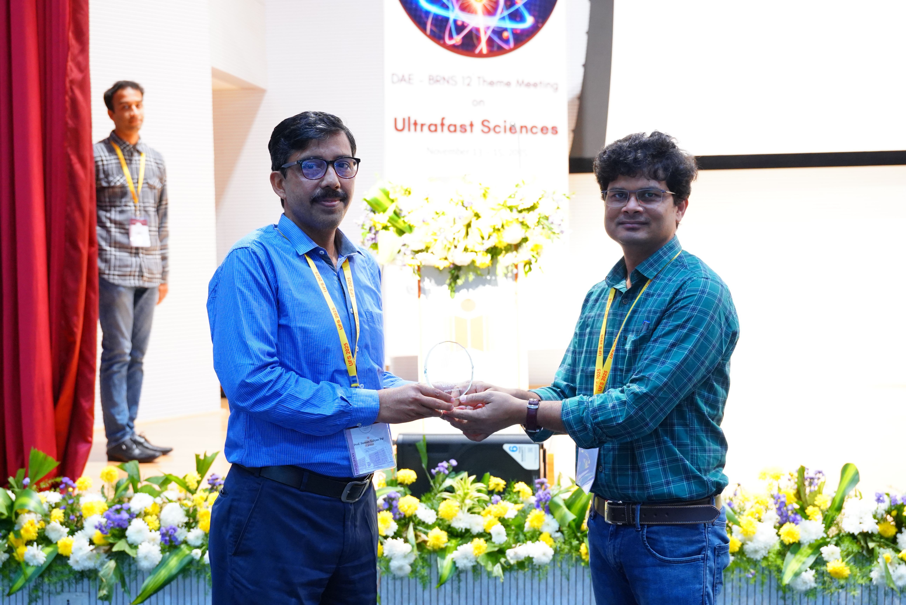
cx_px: 453
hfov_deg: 41.9
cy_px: 302
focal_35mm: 47
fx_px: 1183
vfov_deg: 28.7
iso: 2000
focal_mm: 31.7
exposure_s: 1/100
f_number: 3.2
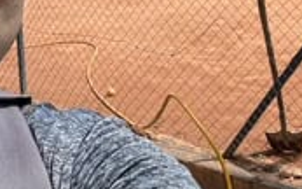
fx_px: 741
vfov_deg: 13.8
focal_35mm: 90
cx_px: 42
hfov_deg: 22.6
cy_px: -77
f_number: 1.9
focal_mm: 2.7
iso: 25
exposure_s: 1/1148
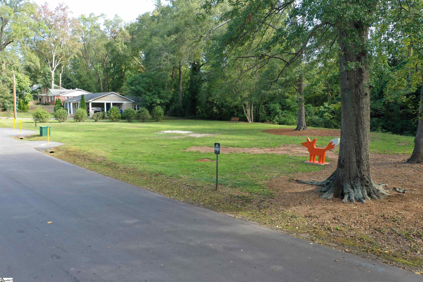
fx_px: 329
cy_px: 141
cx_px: 212
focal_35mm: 28
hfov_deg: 65.5
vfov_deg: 46.4
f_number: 4
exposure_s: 1/100
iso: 100
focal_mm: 10.26
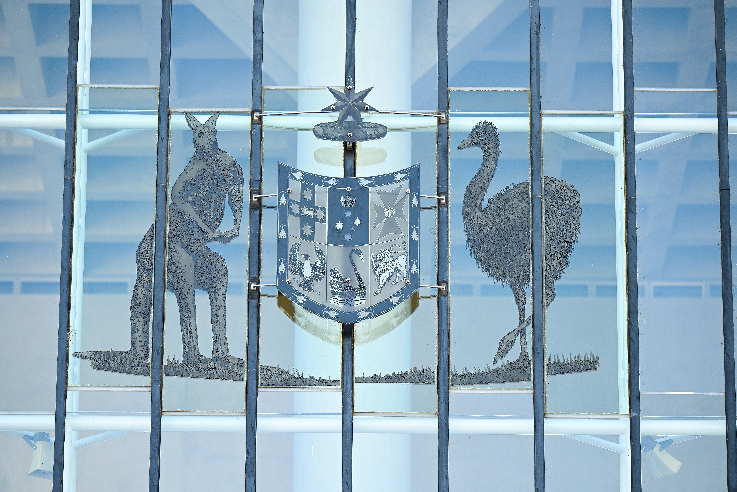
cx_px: 368
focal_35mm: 135
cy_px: 246
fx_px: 2764
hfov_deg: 15.2
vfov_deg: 10.2
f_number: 2.8
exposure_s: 1/500
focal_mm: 135
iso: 320
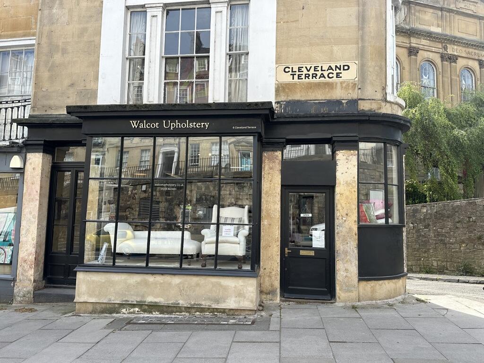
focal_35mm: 24
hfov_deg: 71.6
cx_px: 242
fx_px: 336
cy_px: 182
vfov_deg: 56.8
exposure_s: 1/1072
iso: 80
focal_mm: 6.86
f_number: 1.78
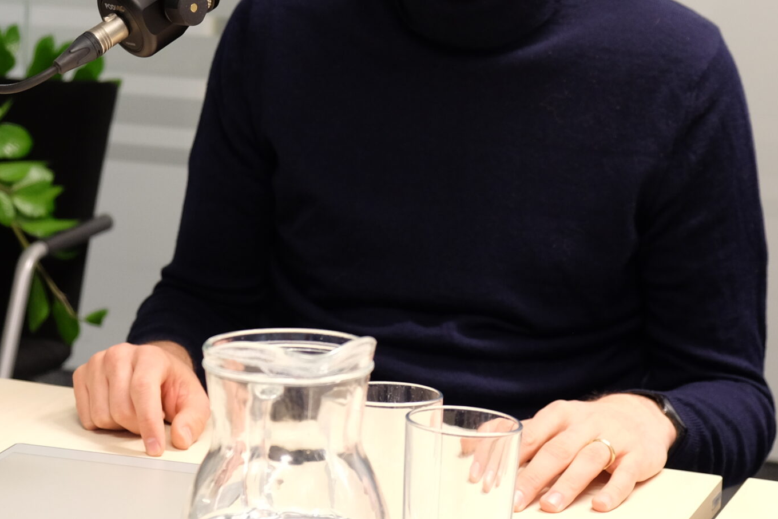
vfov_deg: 14.2
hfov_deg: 21.2
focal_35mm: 96
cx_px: 264
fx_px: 2075
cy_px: 136
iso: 800
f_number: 3.6
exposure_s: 1/45
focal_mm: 34.3
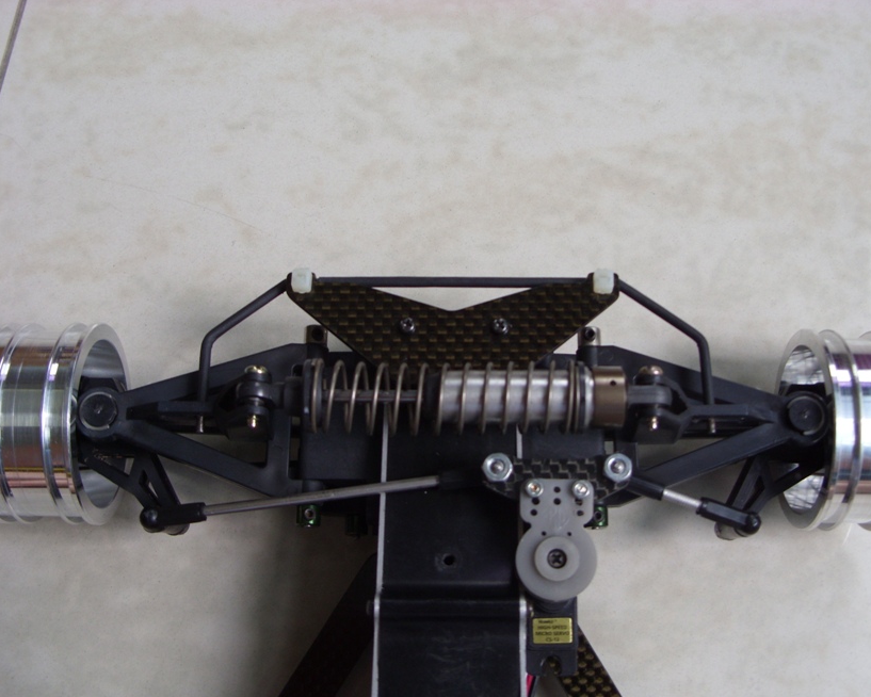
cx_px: 450
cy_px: 350
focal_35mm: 40
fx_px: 1031
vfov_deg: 37.4
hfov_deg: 45.8
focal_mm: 6.3
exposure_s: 1/33
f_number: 2.8
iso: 50
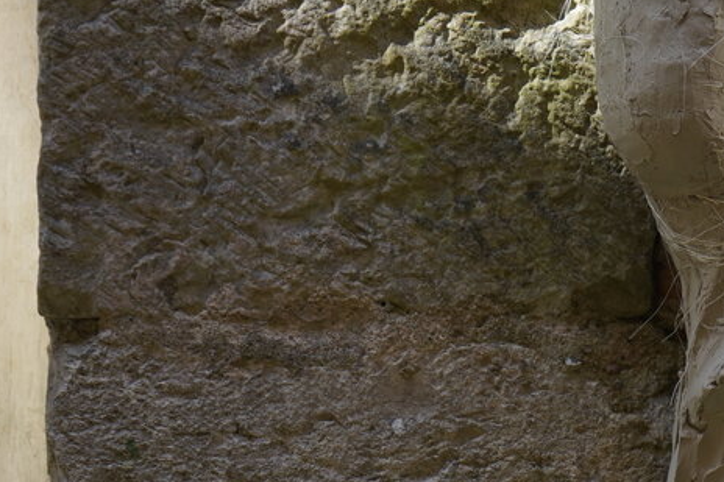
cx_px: 779
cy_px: 220
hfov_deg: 11.2
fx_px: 3639
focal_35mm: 181
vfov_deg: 7.6
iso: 125
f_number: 5.6
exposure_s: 1/80
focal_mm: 70
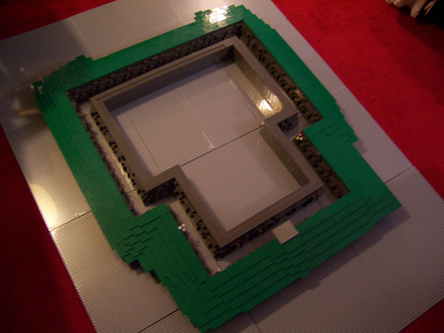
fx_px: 423
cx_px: 222
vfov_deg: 42.9
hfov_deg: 55.4
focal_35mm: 33
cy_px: 166
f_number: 2.8
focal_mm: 5.5
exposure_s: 1/8
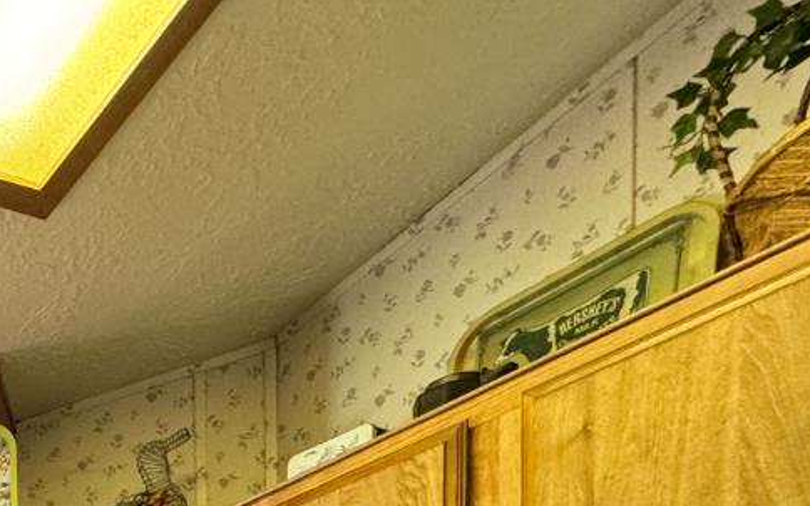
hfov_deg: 32.4
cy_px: 941
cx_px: -249
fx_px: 1015
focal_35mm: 46
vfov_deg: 19.6
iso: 200
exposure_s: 1/60
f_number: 2.2
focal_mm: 2.22
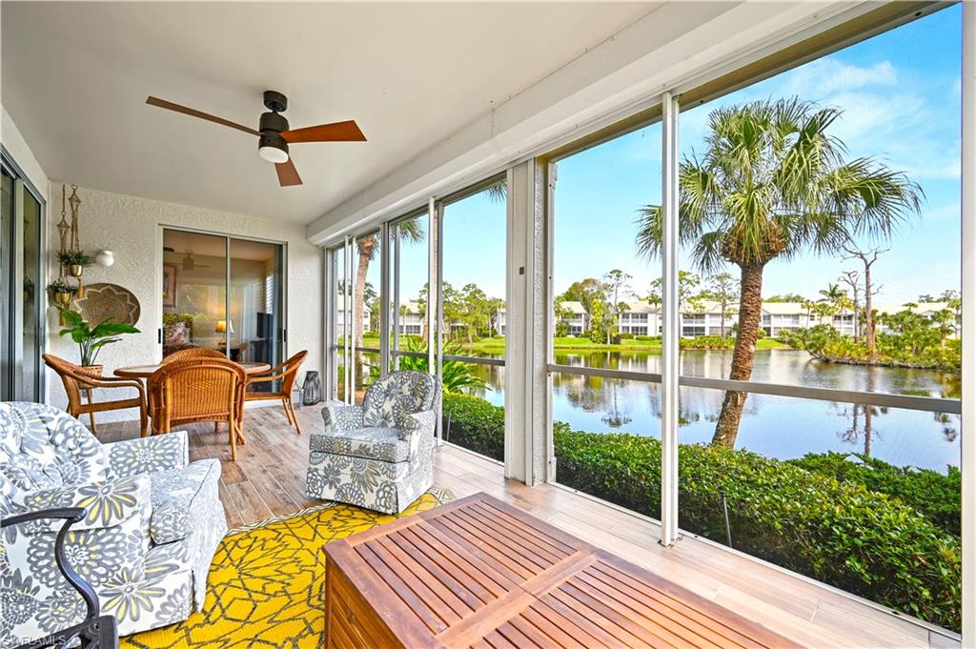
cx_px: 488
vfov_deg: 81.1
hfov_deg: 104.3
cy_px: 324
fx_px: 379
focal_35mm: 14
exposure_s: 1/3
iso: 100
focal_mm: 14
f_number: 8
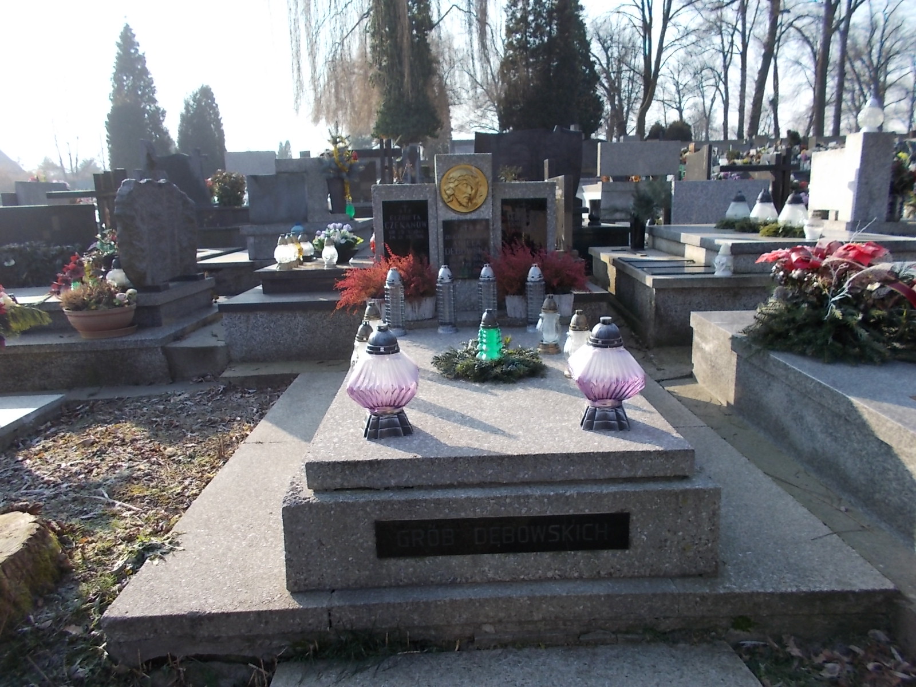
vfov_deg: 53.1
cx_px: 458
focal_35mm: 26
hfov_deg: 67.3
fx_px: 688
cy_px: 344
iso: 80
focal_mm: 4.6
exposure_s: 1/320
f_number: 3.2
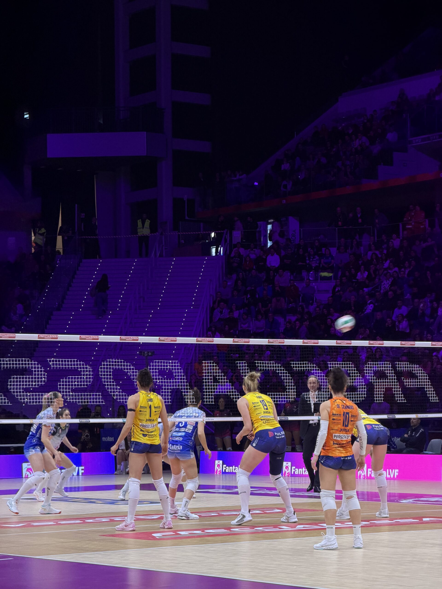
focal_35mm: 100
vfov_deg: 19.6
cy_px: 294
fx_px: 1702
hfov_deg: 14.8
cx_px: 221
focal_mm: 16.89
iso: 160
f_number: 2.8
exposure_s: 1/120
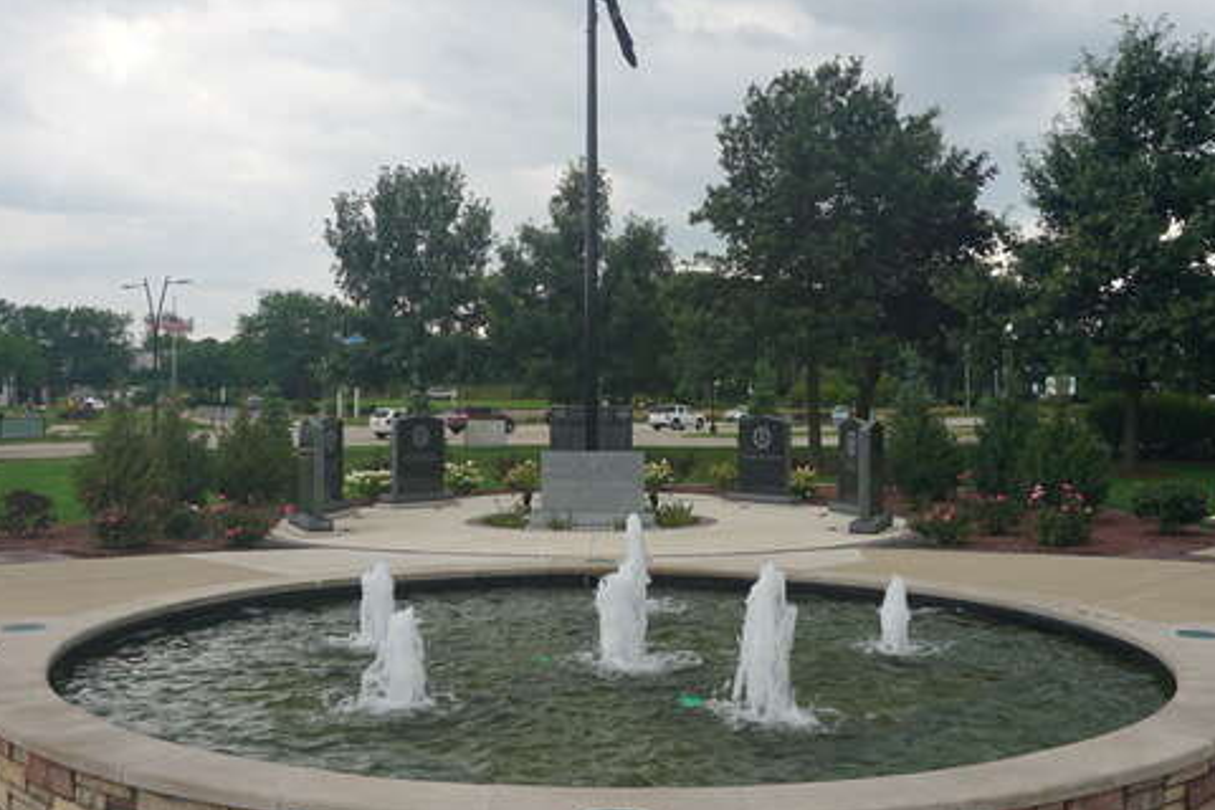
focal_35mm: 40
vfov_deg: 33.4
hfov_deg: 48.5
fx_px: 1350
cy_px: 363
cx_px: 592
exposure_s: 1/100
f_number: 9
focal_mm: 16
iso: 100
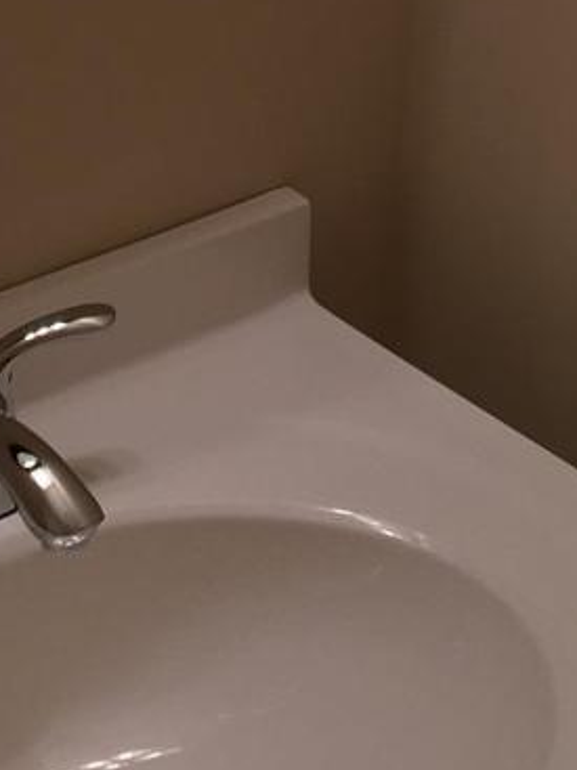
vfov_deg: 12.2
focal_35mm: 158
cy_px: -214
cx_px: -4
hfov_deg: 9.3
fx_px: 3514
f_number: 2.2
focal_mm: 4.15
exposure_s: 1/40
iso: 25
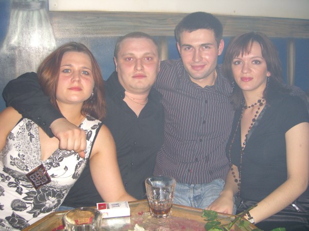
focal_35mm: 38
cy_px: 116
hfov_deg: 49.0
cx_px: 154
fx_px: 339
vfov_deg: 37.7
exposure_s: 1/60
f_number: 2.8
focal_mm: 7.9
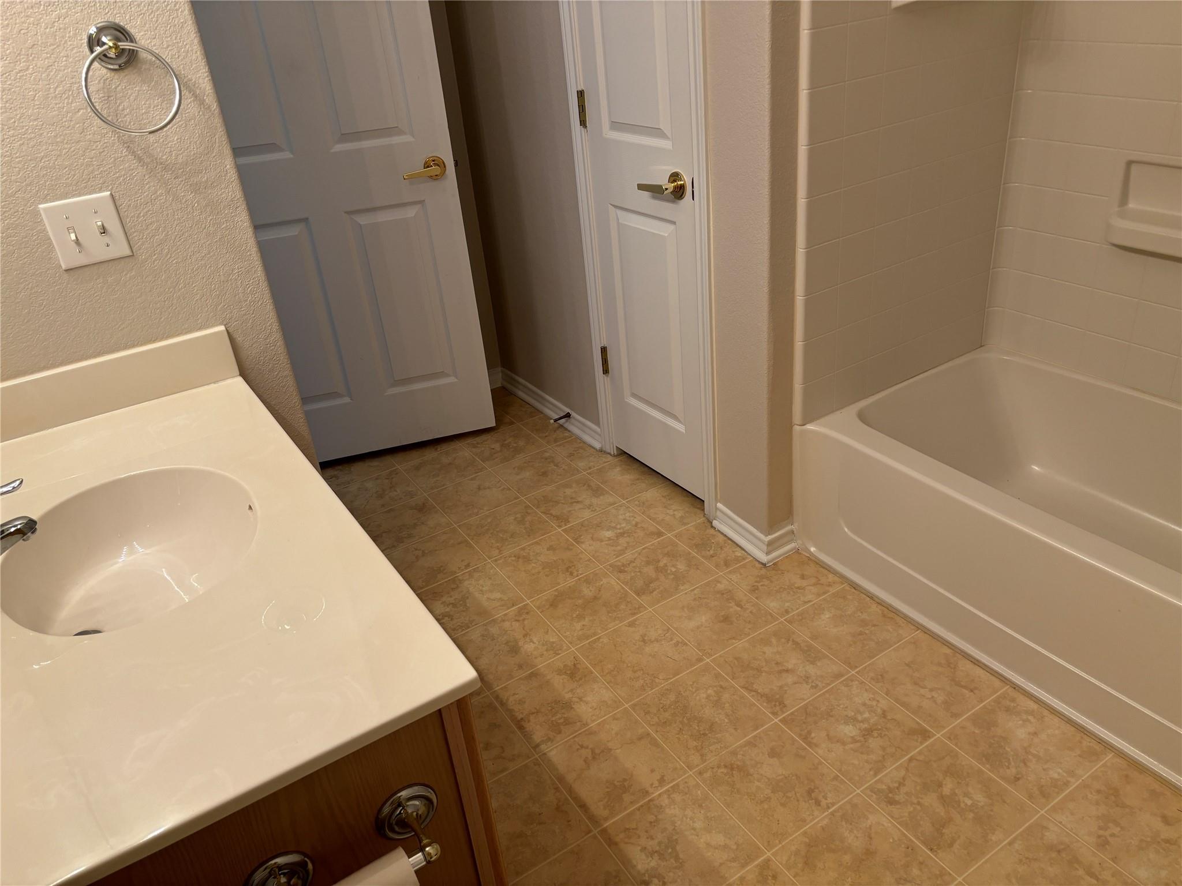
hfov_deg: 67.3
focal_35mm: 26
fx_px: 888
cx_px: 591
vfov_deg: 53.1
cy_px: 443
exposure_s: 1/60
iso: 100
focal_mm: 5.96
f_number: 1.6
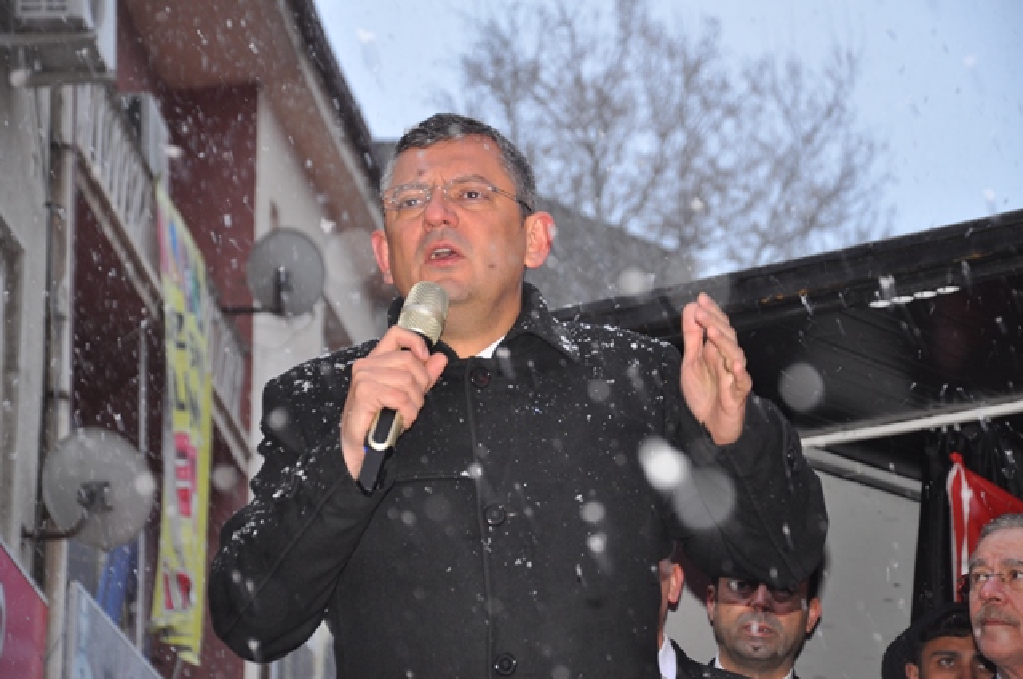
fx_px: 3406
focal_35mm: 120
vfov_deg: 11.4
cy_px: 340
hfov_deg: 17.1
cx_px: 512
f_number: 5.3
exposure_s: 1/60
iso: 640
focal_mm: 80
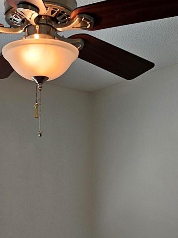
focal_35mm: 72
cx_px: 47
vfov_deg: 25.6
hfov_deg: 20.3
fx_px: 494
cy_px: 242
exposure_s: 1/120
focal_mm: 5.4
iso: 125
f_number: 1.8
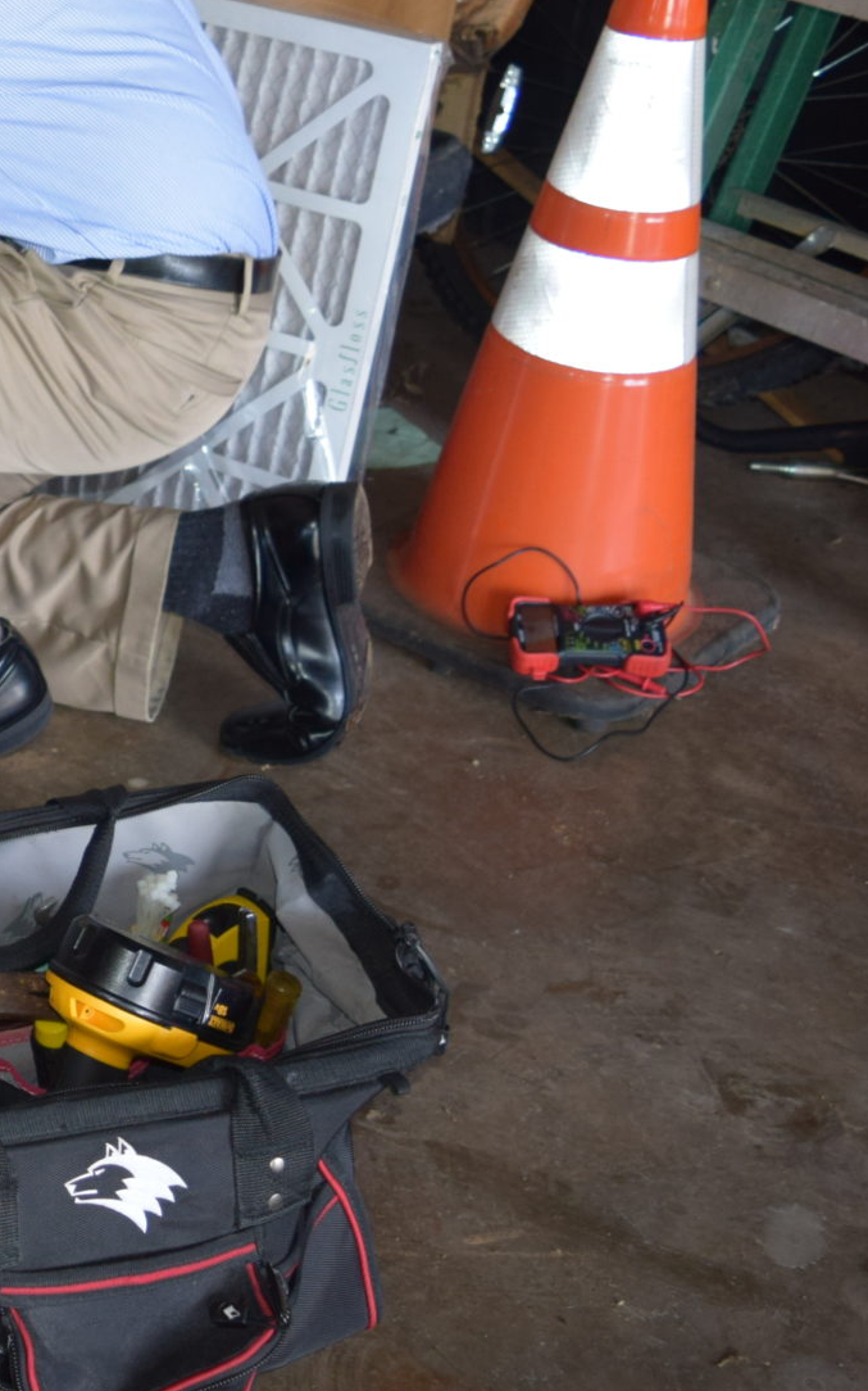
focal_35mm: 65
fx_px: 2462
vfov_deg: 31.3
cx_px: -456
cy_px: 482
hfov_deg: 17.8
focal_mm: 18
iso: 500
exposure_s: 1/30
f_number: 3.5
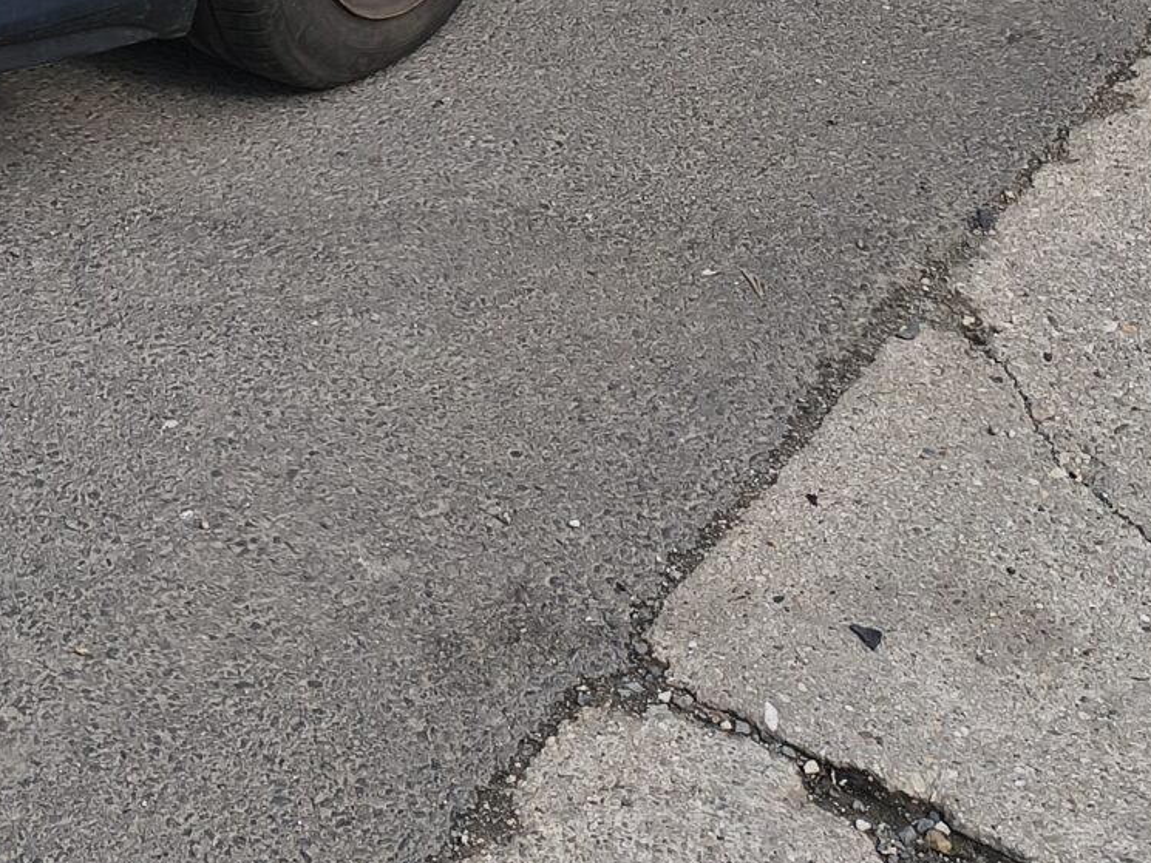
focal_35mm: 79
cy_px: -474
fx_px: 2627
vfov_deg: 16.8
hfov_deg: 24.0
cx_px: 110
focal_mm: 6.14
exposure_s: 1/841
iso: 50
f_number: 1.65
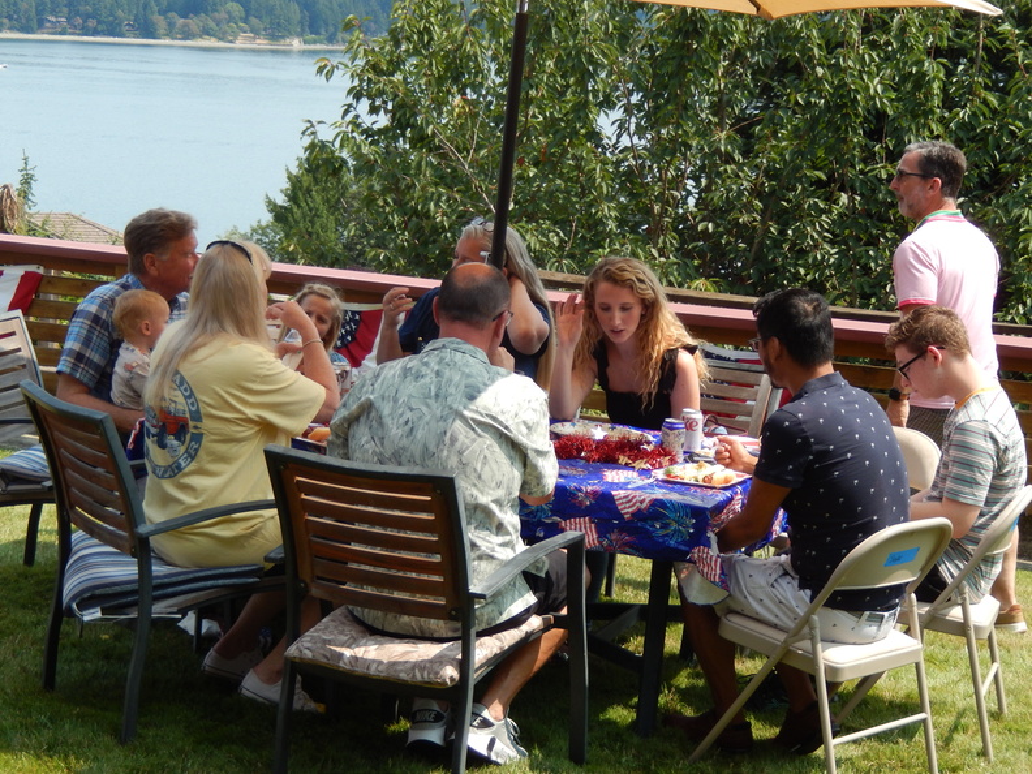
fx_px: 2176
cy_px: 387
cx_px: 516
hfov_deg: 26.7
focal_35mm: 73
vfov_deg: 20.2
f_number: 4.9
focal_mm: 13.1
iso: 125
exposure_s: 1/400
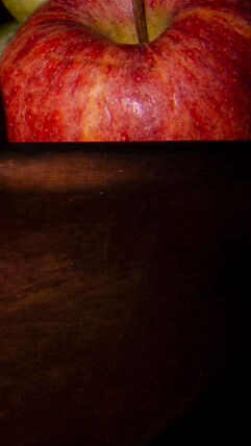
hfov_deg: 3.2
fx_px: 4374
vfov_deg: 5.8
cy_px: 168
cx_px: -483
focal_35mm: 370
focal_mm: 42
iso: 100
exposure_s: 43
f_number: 16
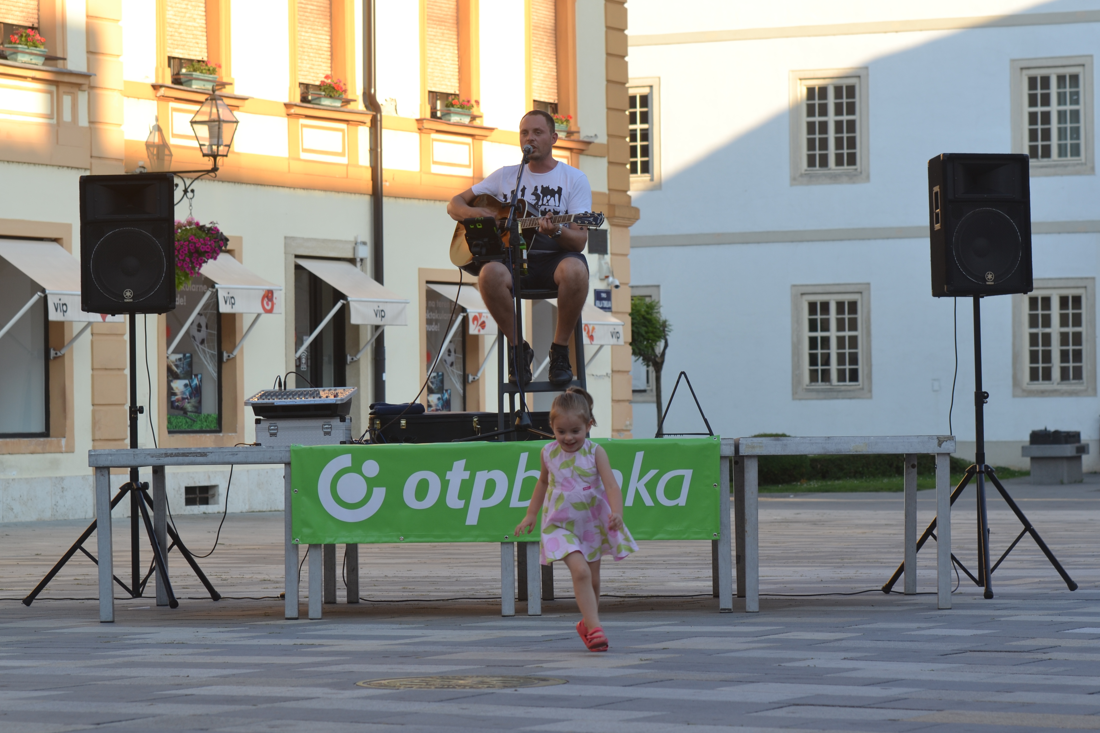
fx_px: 3391
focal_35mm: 111
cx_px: 570
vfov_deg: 12.3
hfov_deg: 18.4
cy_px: 374
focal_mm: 70
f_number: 6.3
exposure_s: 1/160
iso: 100
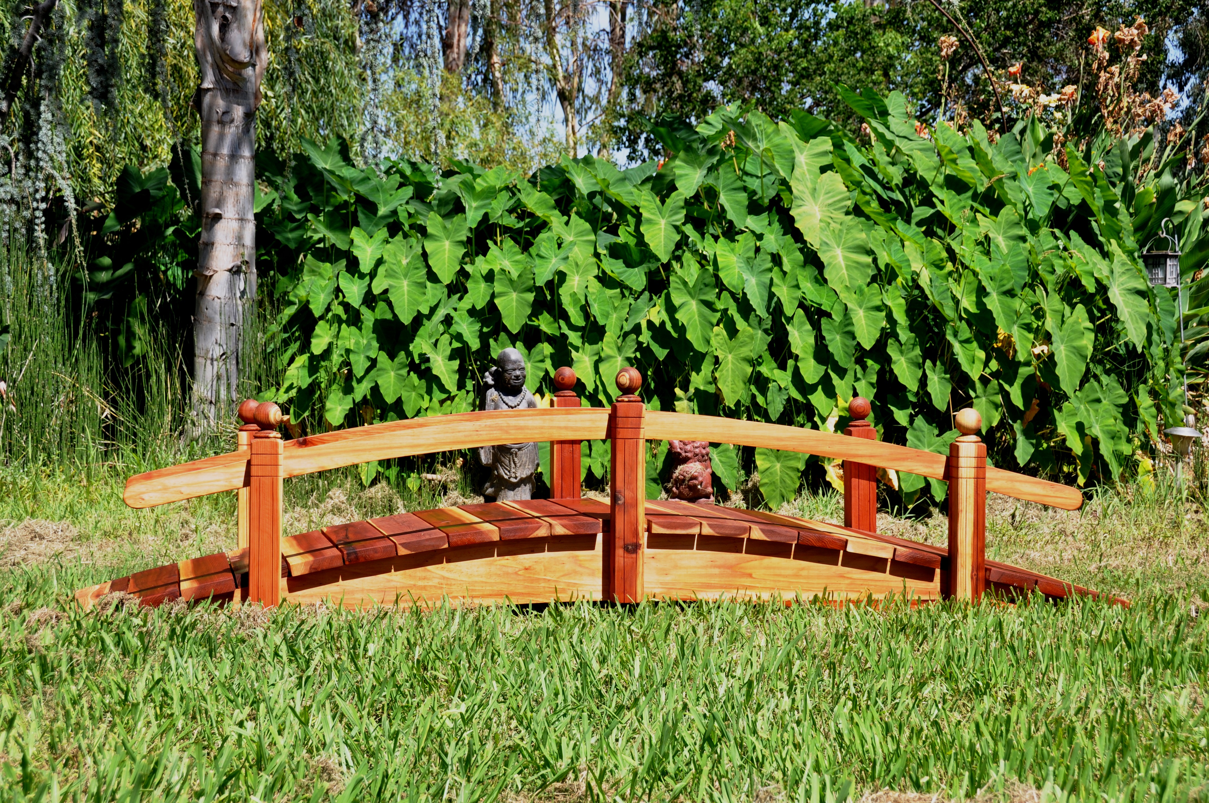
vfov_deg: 22.6
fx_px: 2013
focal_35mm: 60
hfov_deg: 33.4
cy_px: 402
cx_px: 604
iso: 200
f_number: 9
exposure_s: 1/320
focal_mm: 40
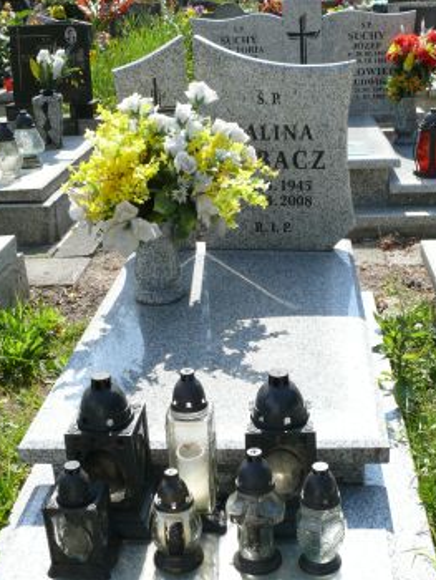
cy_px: 343
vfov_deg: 39.5
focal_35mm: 48
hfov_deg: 30.3
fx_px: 805
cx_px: 249
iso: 100
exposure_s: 1/250
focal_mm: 7.4
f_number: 5.6
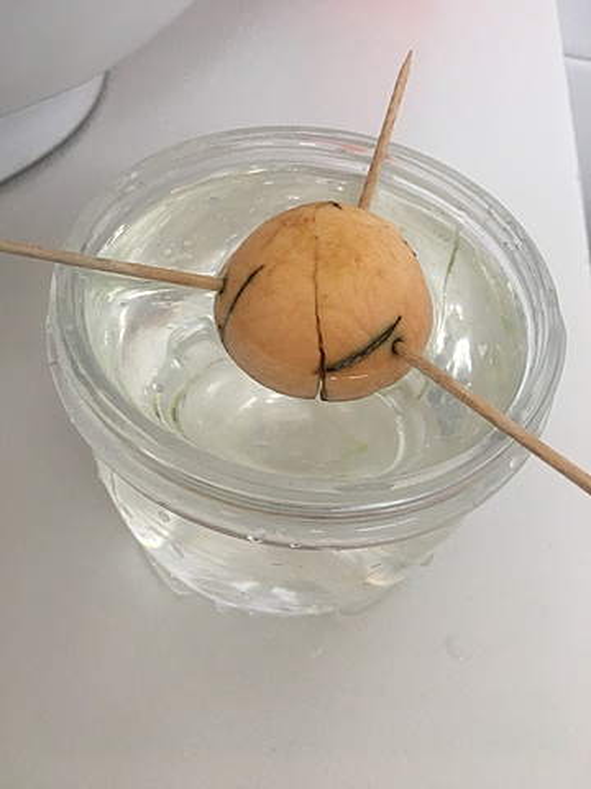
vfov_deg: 61.7
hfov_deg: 48.2
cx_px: 296
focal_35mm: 29
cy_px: 394
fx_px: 660
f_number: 2.2
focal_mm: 4.15
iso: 80
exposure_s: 1/30
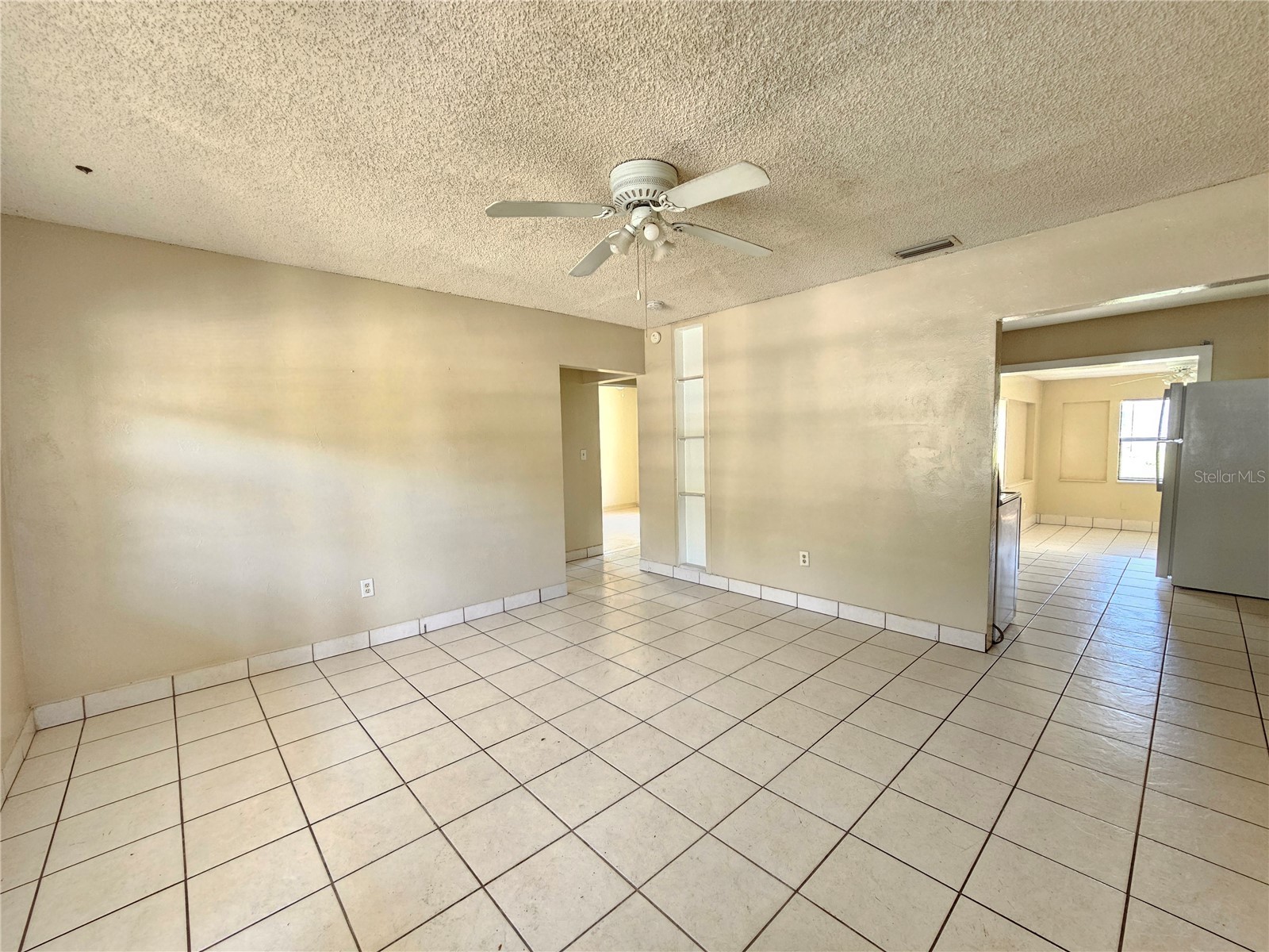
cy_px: 476
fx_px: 477
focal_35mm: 13
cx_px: 634
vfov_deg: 89.9
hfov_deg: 106.2
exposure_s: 1/30
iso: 320
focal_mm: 2.2
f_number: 2.2
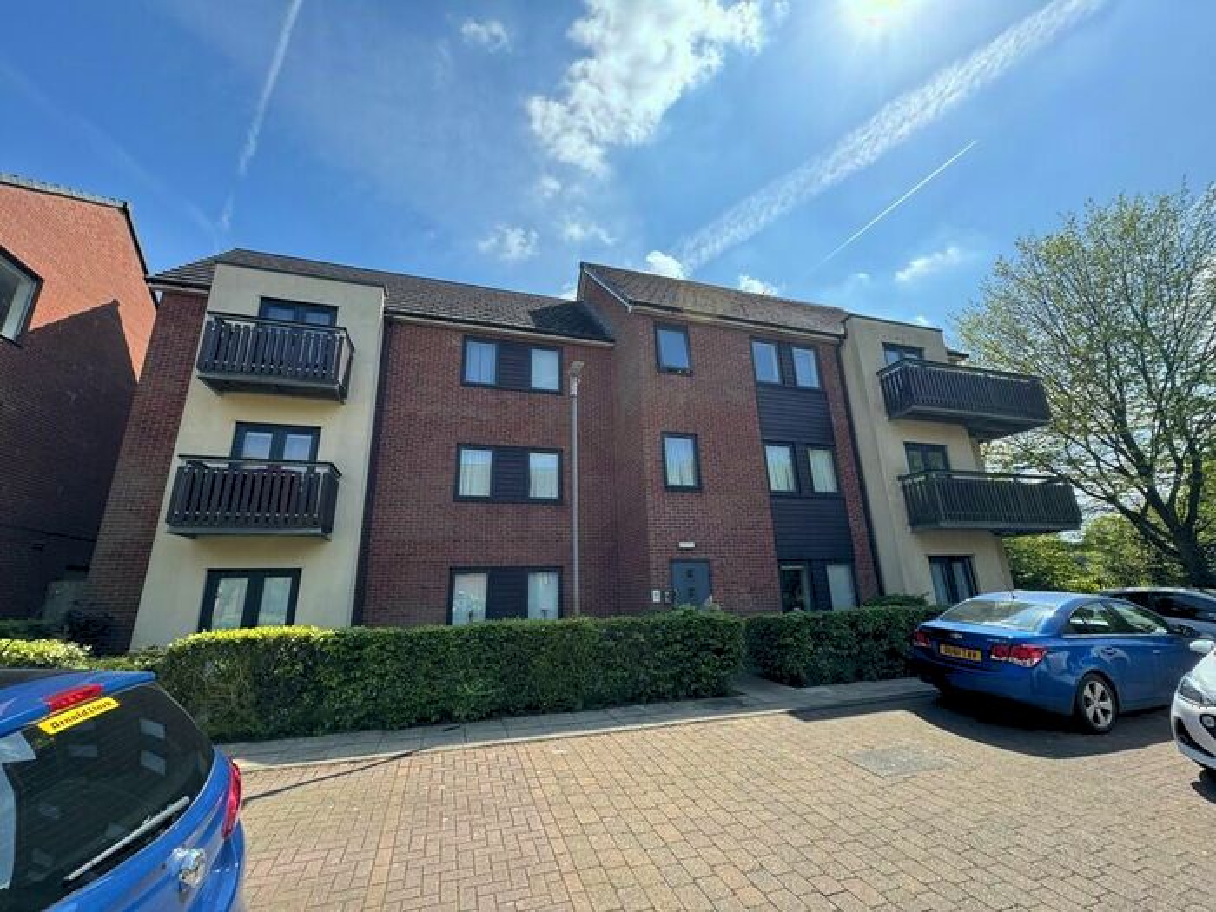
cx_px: 608
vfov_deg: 85.7
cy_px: 456
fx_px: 492
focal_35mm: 14
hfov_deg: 102.1
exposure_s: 1/600
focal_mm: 2.22
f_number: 2.2
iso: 50
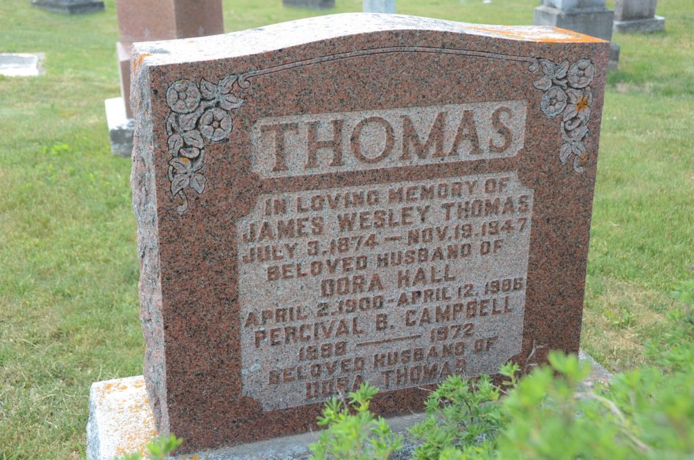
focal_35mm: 48
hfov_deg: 41.2
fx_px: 923
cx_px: 347
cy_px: 230
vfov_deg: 27.9
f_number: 5.6
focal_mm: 32
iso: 1000
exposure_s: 1/160
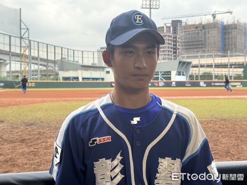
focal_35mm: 48
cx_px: 124
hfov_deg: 39.7
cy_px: 92
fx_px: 343
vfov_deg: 30.3
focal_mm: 6.76
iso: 160
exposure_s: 1/60
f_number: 1.78
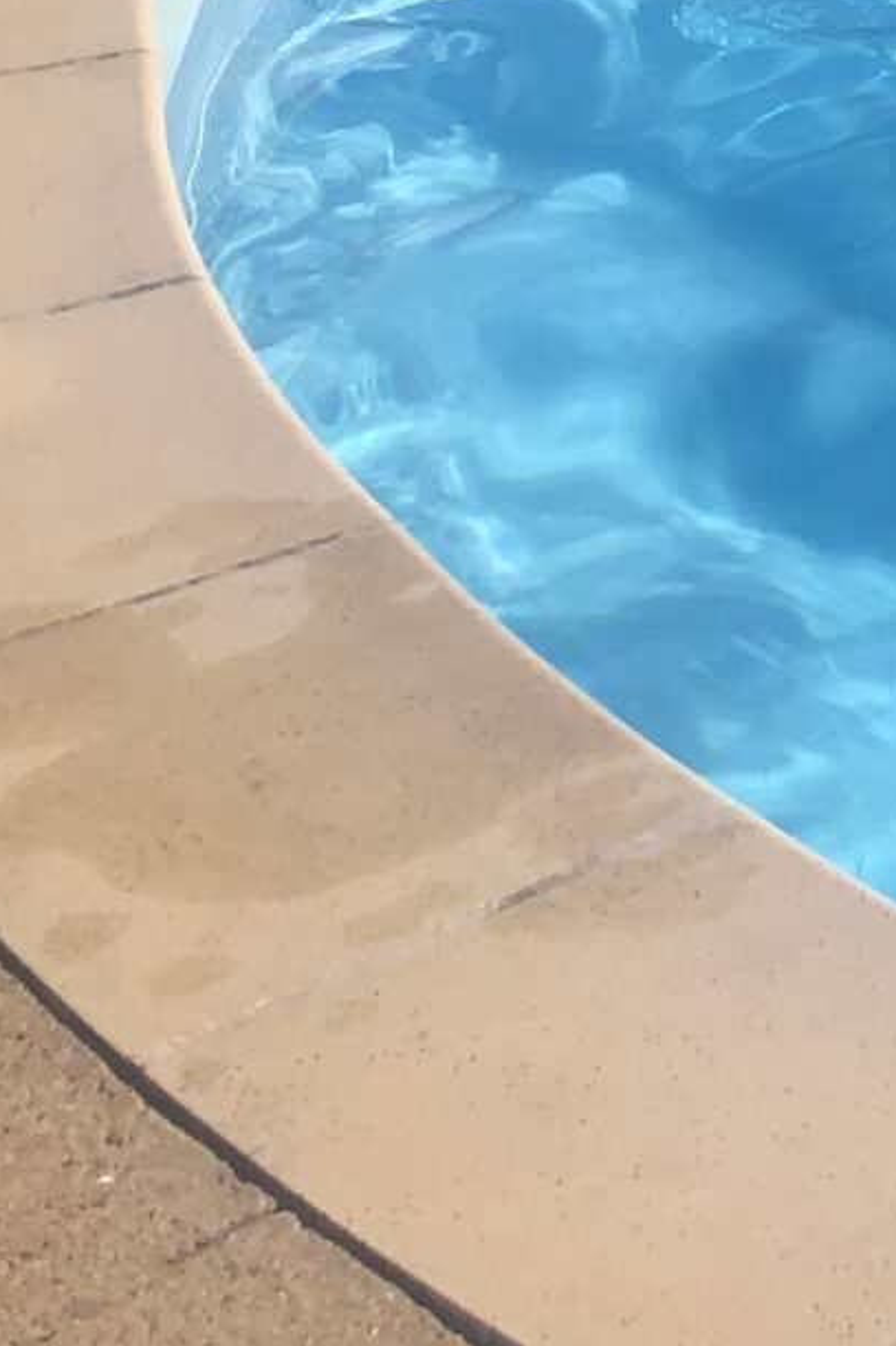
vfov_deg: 15.8
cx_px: 2598
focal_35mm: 122
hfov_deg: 9.2
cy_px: -485
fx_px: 4557
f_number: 1.8
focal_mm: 3.99
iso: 25
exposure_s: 1/3205
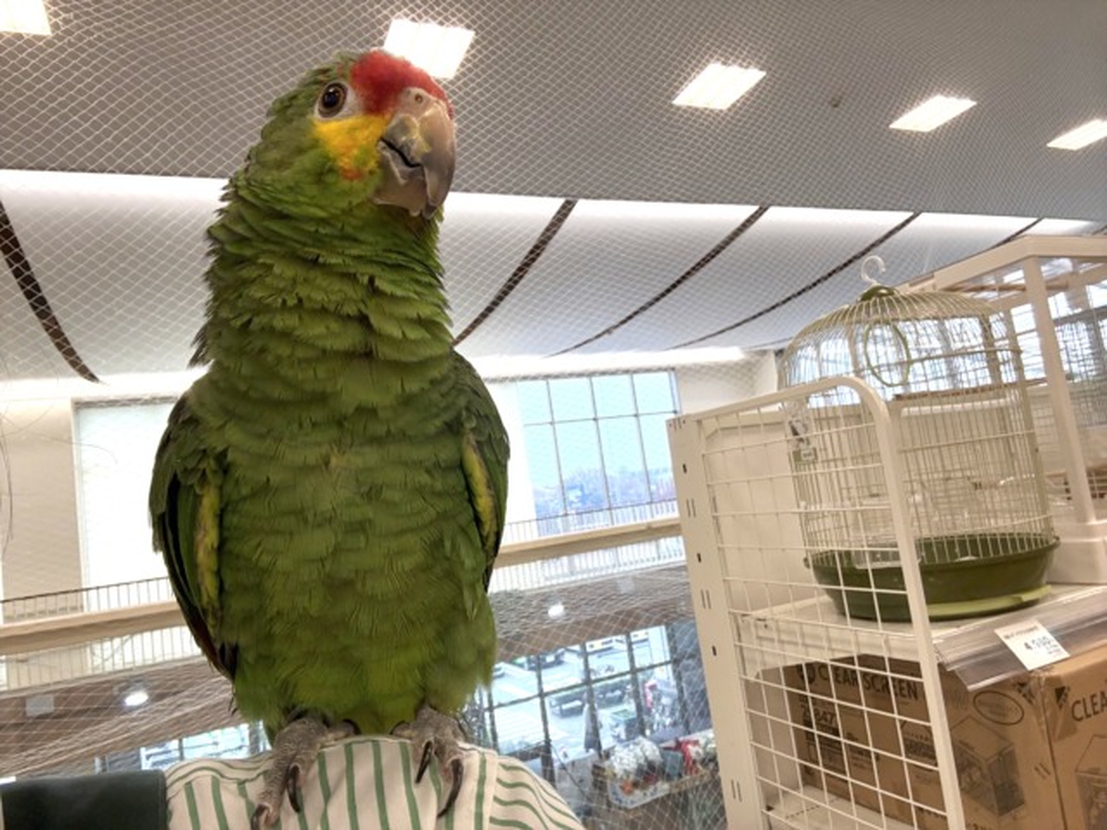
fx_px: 736
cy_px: 415
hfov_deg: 73.9
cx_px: 554
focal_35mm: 23
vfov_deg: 58.9
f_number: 1.9
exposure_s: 1/121
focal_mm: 2.69
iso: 64
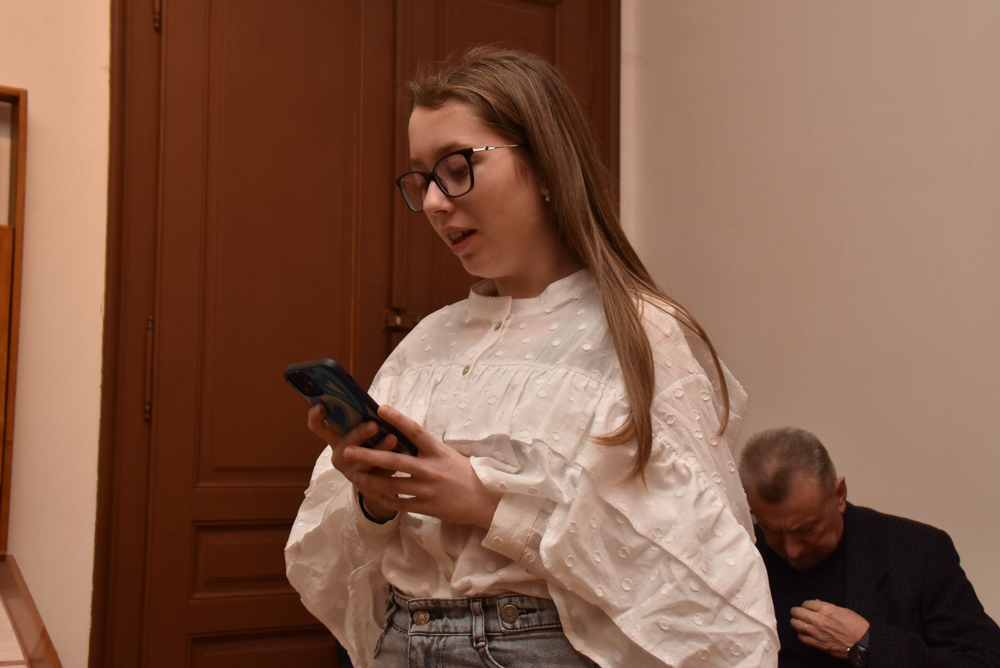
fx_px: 1334
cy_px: 334
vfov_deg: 28.1
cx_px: 500
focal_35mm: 48
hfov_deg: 41.1
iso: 500
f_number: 8
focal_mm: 32
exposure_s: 1/30
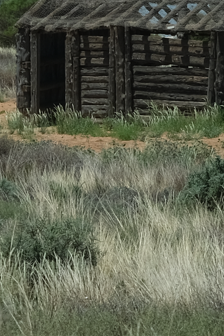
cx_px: 133
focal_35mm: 367
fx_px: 3424
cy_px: 91
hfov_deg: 3.7
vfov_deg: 5.6
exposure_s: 1/550
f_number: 8
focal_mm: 41.1
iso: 160
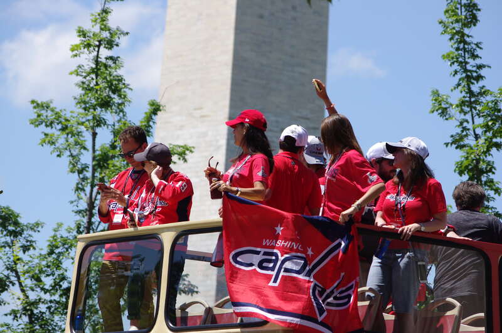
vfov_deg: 6.1
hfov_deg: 9.2
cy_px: 166
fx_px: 3133
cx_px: 251
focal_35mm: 225
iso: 200
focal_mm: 150
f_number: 7.1
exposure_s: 1/1000
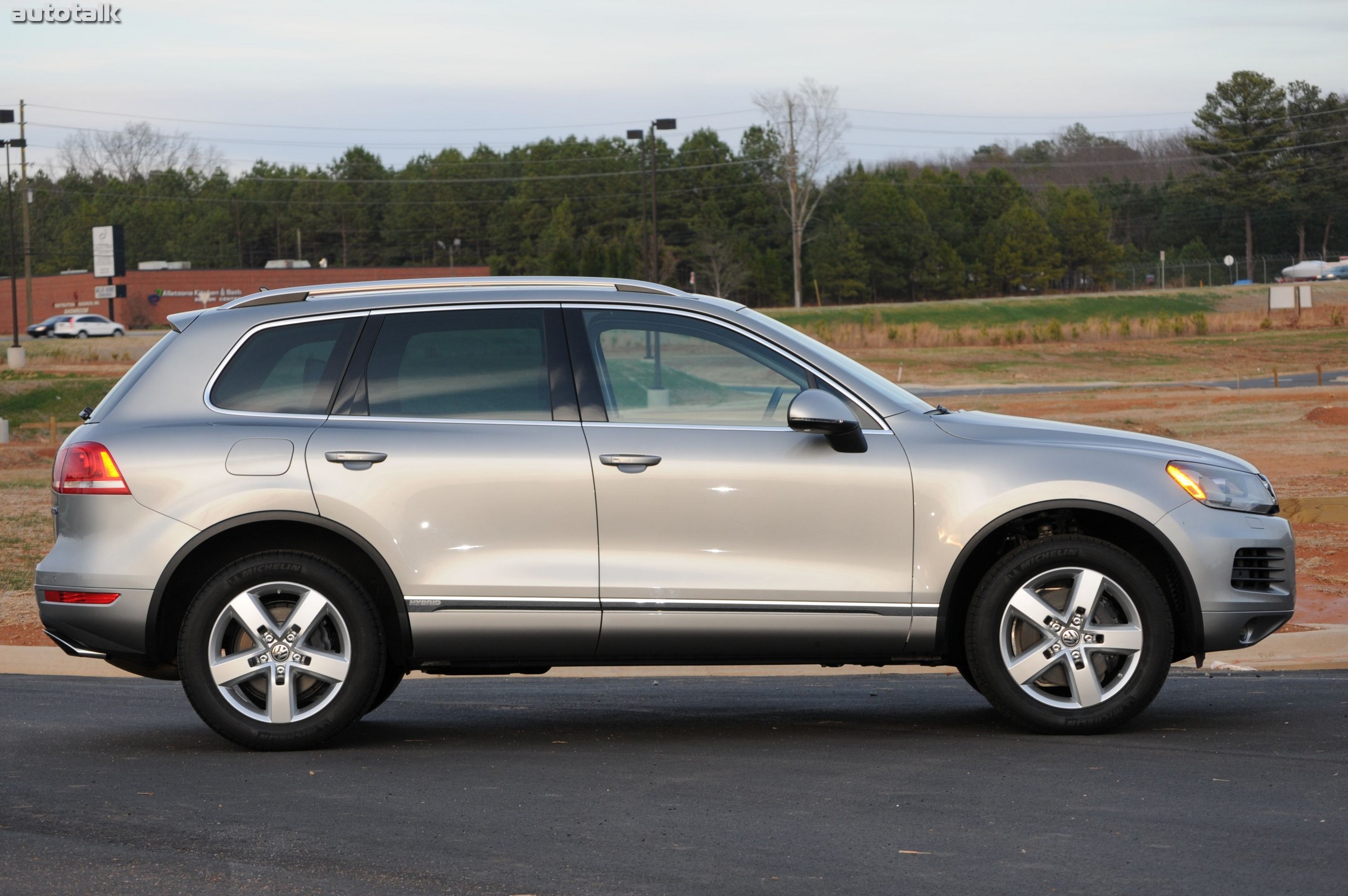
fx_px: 4600
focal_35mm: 123
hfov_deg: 16.7
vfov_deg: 11.1
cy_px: 448
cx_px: 674
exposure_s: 1/60
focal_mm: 82
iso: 250
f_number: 8
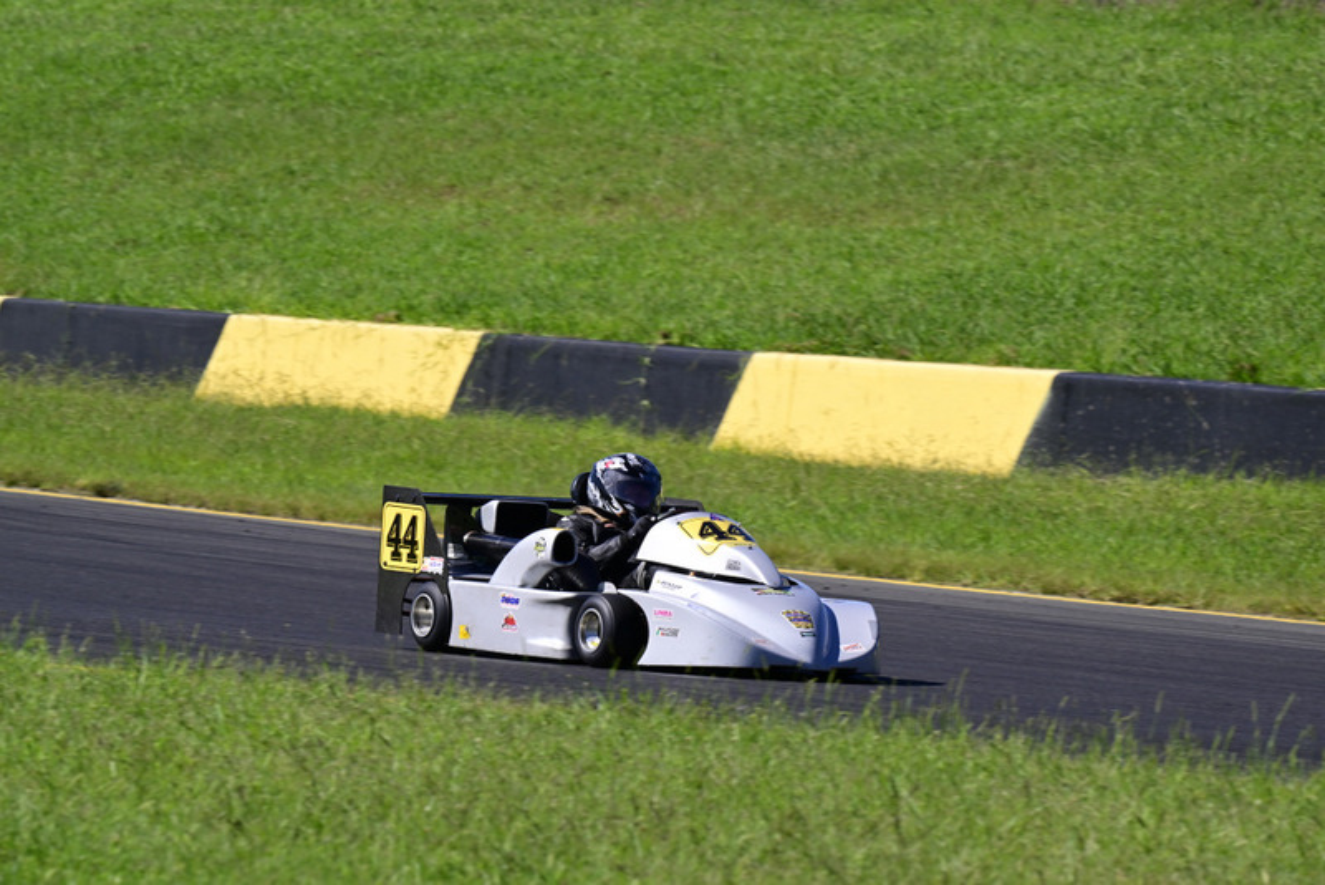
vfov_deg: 4.4
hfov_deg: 6.6
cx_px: 662
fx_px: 11413
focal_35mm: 310
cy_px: 442
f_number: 11
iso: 400
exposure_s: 1/640
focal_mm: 310
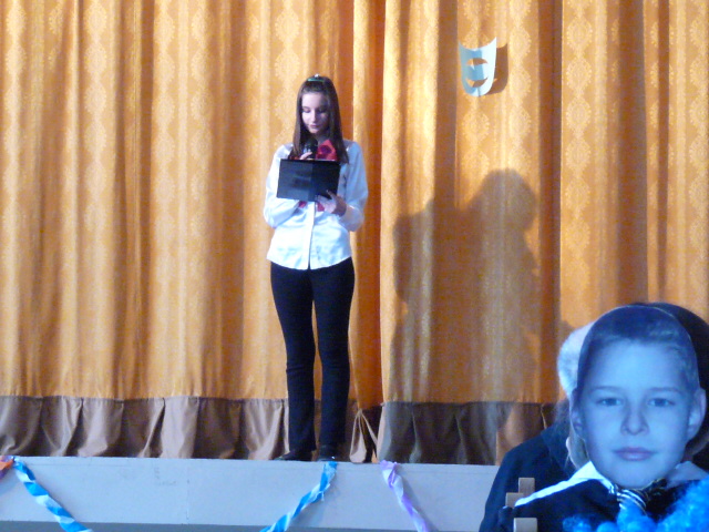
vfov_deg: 11.1
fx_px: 2724
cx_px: 354
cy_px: 266
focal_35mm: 133
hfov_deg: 14.8
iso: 800
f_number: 3.4
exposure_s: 1/10
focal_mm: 13.3
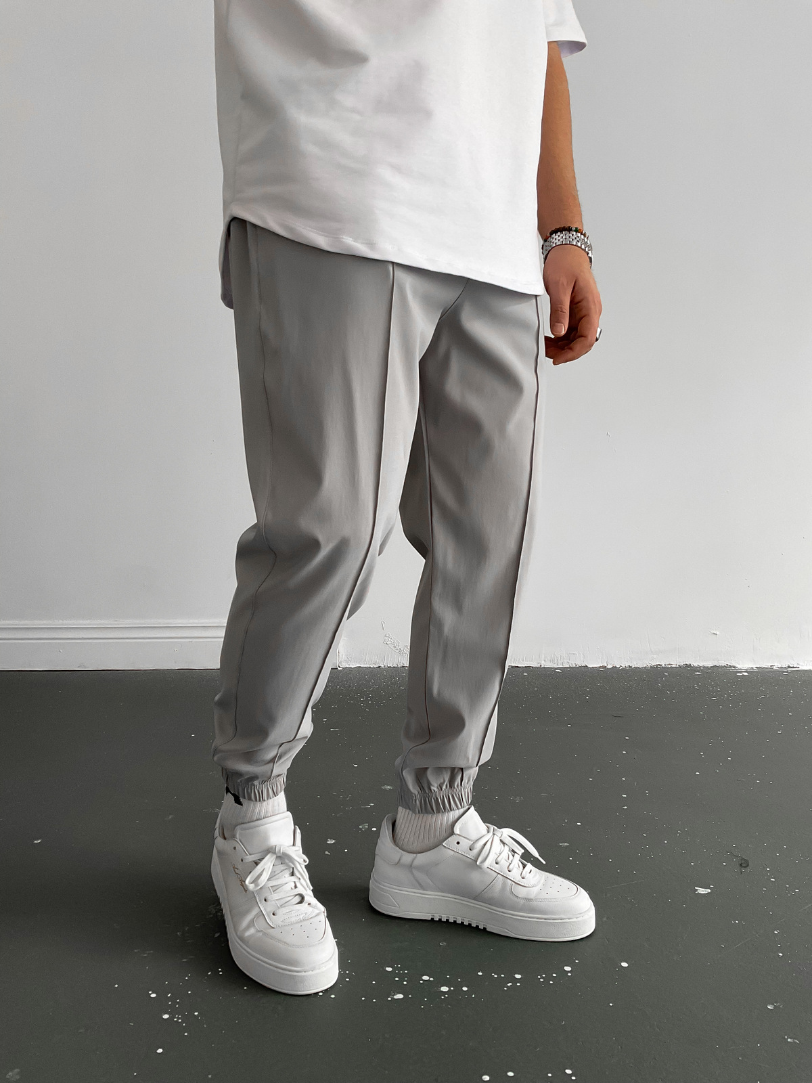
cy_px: 542
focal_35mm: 29
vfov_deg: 61.7
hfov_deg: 48.2
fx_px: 907
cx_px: 406
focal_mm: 3
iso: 64
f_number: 1.8
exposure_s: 1/100
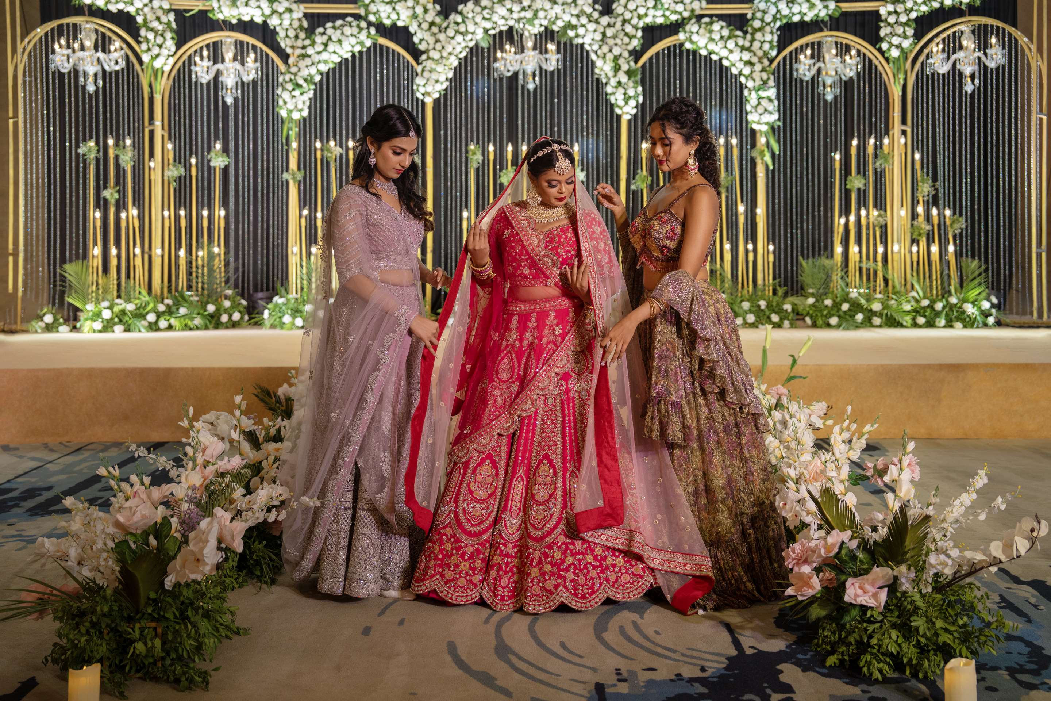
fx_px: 1226
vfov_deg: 31.9
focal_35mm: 42
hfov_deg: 46.4
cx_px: 526
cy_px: 350
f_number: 2.8
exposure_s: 1/250
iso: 500
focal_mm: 42
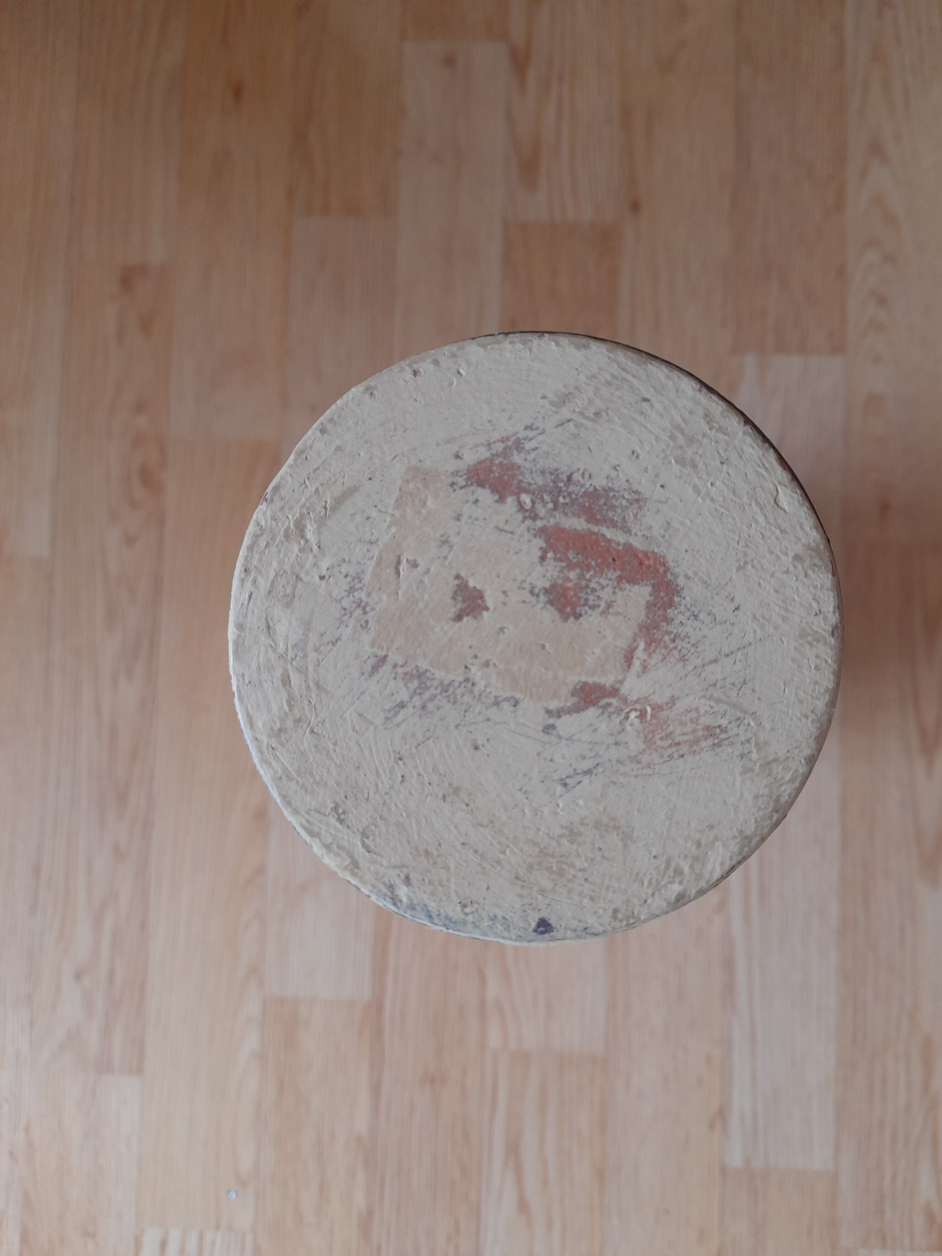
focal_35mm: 25
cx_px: 471
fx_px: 907
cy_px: 628
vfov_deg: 69.4
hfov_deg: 54.9
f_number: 2
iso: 160
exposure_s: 1/50
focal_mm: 4.6
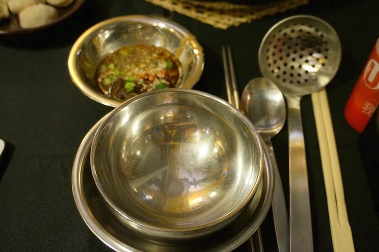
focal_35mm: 39
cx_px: 190
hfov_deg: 49.6
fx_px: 410
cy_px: 126
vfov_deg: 34.2
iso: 1600
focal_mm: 26
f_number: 4.5
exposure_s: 1/60
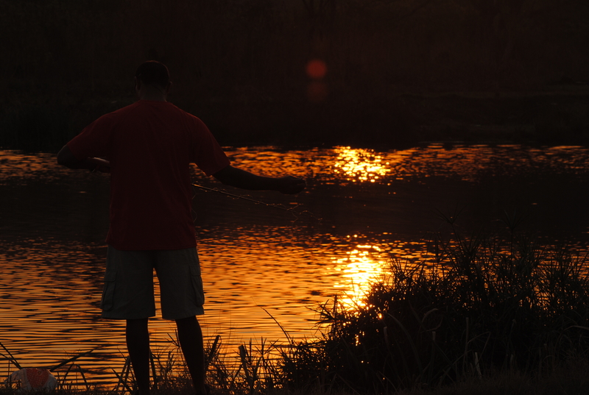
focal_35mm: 188
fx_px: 3074
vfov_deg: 7.4
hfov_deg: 10.9
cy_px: 198
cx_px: 294
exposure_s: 1/200
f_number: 11
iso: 100
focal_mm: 125
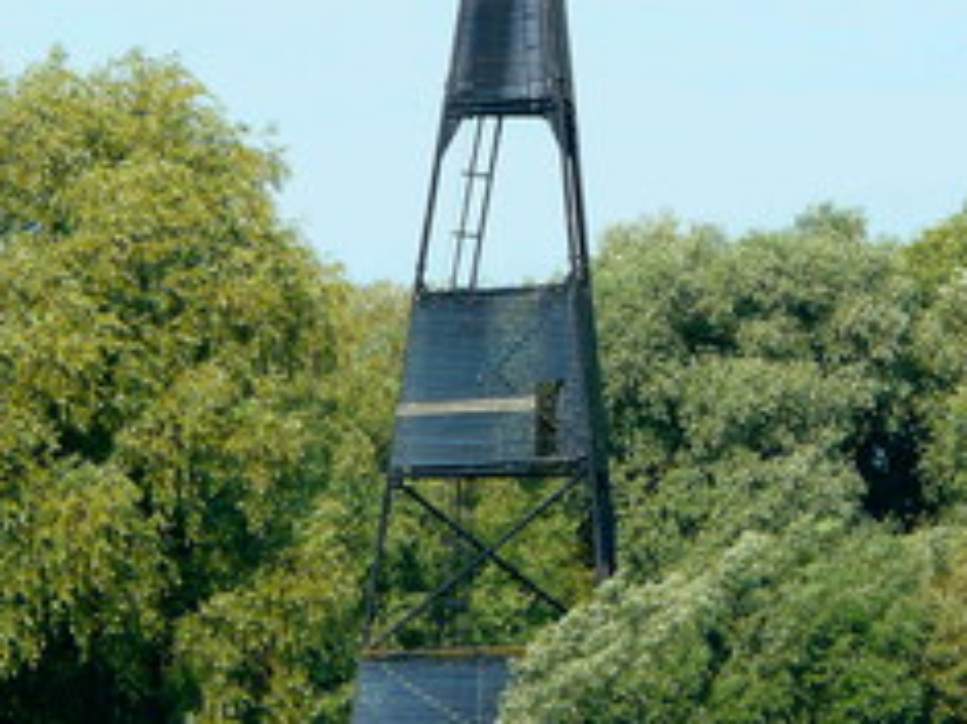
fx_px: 17199
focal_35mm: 616
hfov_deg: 3.2
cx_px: 576
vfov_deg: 2.4
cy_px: 333
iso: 100
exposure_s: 1/320
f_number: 5.6
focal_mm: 59.5
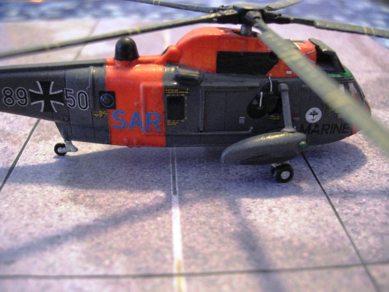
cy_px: 146
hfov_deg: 49.0
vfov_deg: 37.7
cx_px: 194
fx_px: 427
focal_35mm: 38
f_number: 2.8
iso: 800
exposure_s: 1/15
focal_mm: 7.9
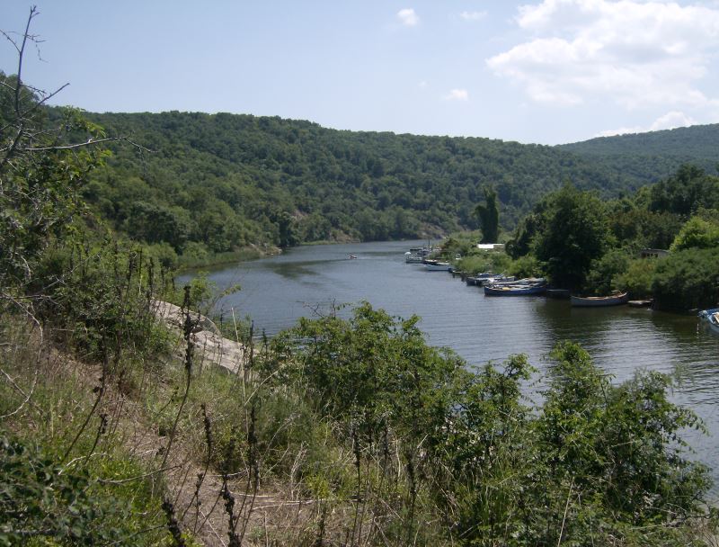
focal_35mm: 36
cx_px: 360
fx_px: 751
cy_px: 274
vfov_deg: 40.0
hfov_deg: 51.1
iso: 100
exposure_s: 1/842
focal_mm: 6
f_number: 4.7
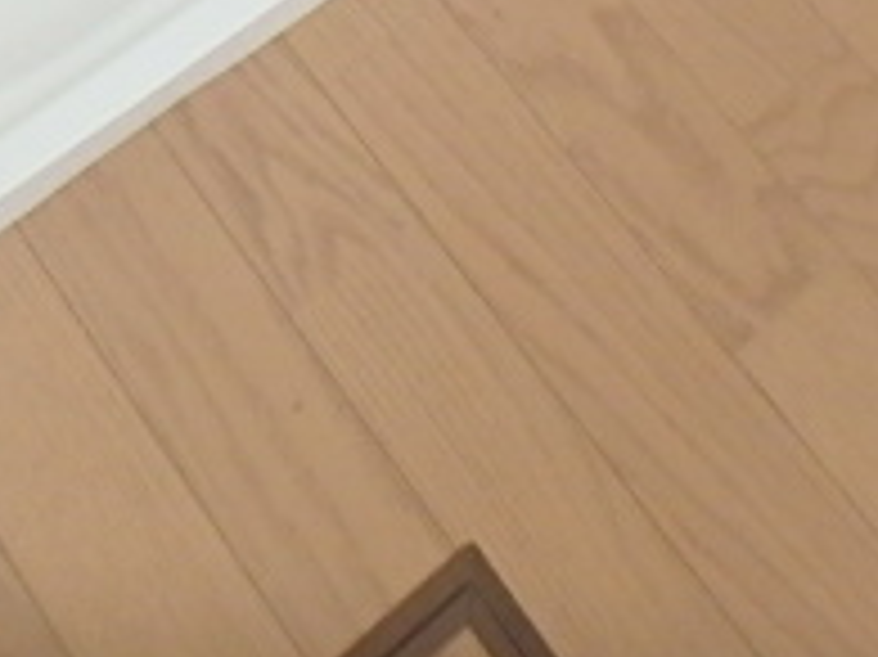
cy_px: -410
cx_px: 104
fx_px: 1749
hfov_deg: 27.3
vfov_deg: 18.2
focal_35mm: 69
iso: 640
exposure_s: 1/30
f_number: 3.5
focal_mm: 3.7
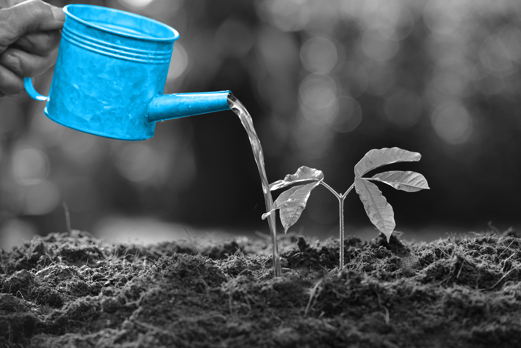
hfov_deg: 10.3
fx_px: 2895
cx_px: 260
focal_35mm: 200
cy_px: 174
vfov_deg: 6.9
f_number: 5.6
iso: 100
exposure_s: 1/80
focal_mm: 200
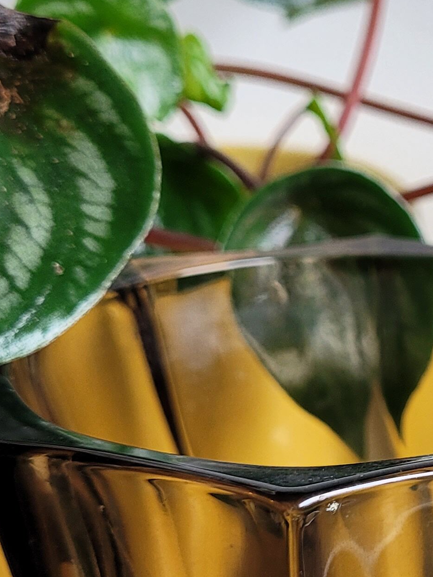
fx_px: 1401
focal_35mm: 84
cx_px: 611
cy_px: 387
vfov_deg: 23.2
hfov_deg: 16.3
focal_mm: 5.4
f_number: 1.8
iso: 100
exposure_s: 1/100
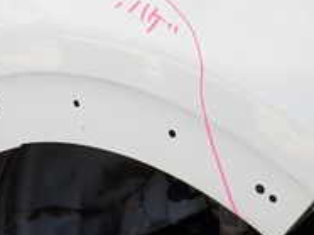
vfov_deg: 15.2
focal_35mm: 97
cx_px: 226
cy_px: 93
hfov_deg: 20.1
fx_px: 879
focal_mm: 5.4
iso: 100
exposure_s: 1/640
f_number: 3.2
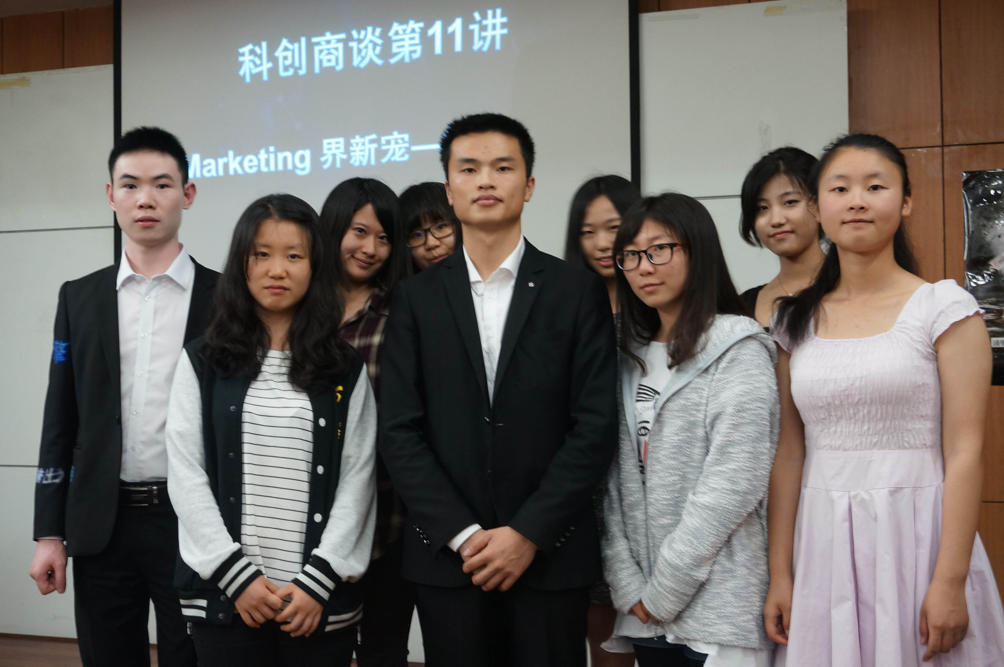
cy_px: 334
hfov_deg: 46.4
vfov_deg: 31.8
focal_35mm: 42
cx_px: 502
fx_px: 1170
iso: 800
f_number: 6.3
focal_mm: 28
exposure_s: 1/6
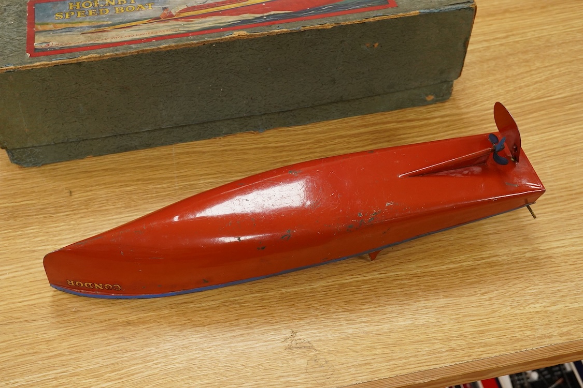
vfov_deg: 29.9
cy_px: 194
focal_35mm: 45
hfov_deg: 43.6
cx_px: 292
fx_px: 729
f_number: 10
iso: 2500
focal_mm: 30
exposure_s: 1/160
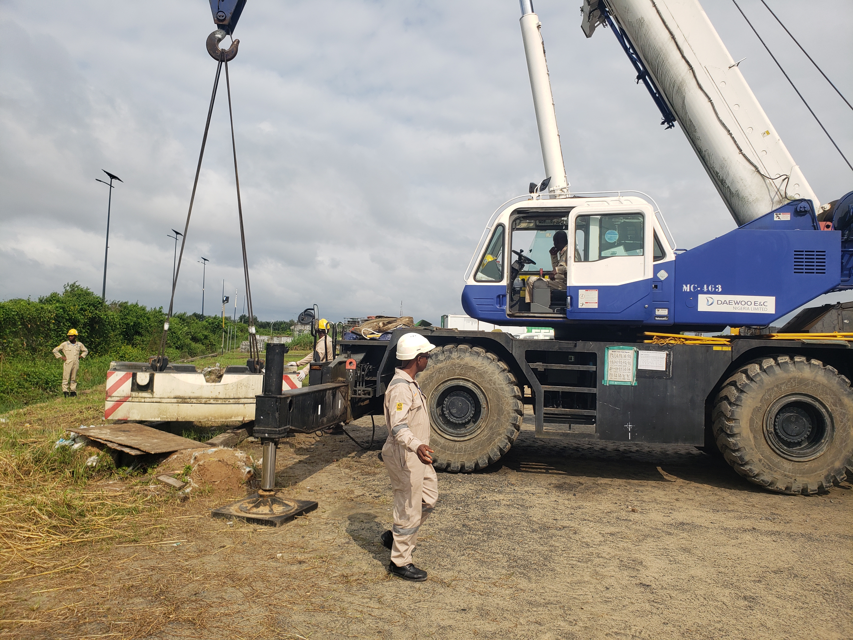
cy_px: 320
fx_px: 641
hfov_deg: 67.3
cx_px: 426
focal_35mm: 26
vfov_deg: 53.1
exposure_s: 1/1527
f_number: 2.4
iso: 50
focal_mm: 4.3
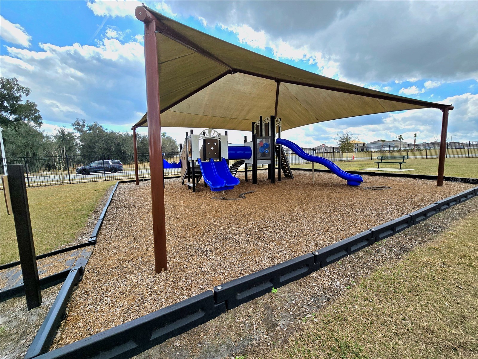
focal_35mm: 13
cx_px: 239
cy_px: 180
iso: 50
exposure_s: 1/2500
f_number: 2.2
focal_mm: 2.2
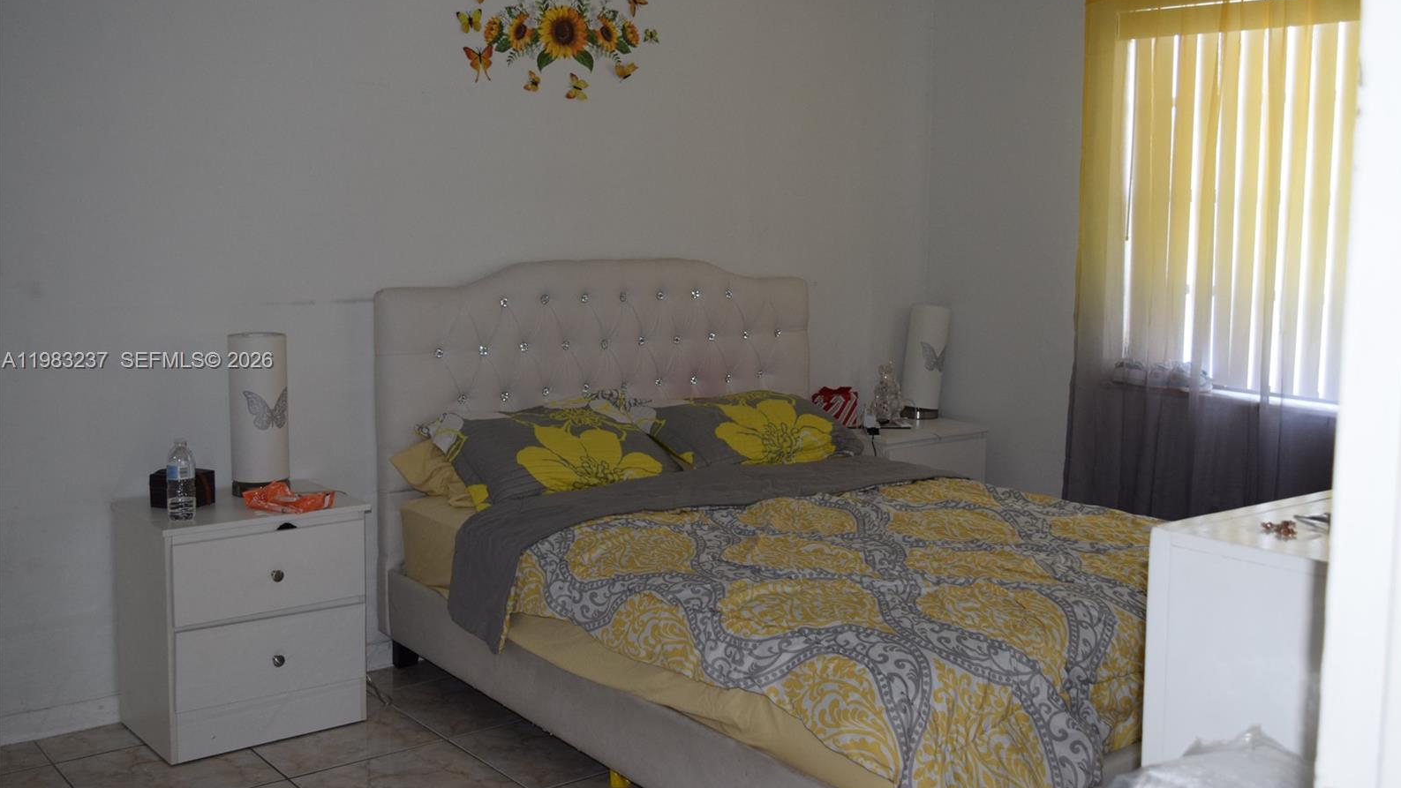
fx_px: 1412
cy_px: 362
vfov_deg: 31.2
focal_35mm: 38
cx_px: 704
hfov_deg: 52.8
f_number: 4.5
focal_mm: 24
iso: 800
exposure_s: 1/80
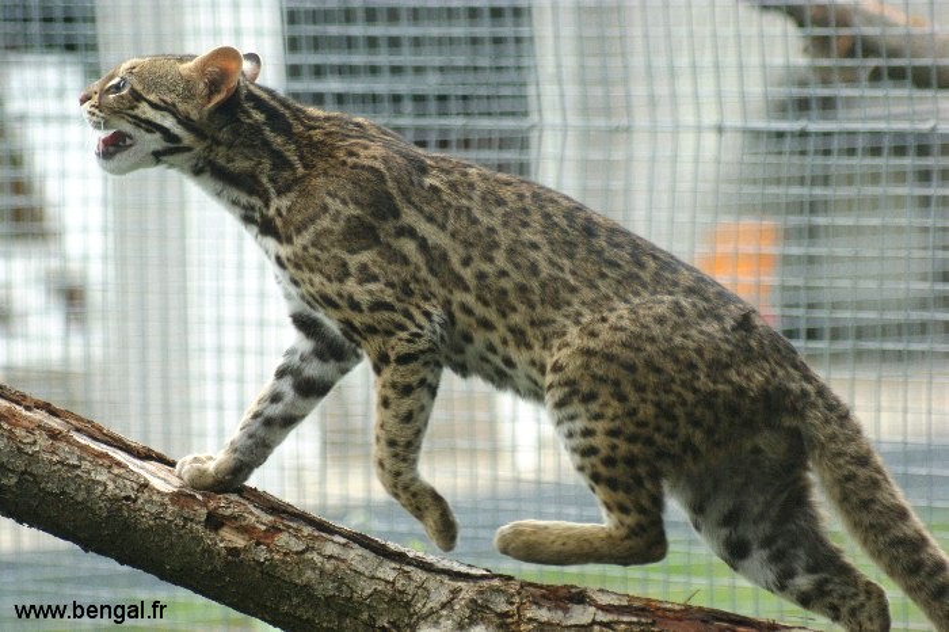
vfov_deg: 5.7
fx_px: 6323
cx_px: 474
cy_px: 316
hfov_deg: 8.6
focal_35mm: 240
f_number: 5.6
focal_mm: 160
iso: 400
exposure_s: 1/400
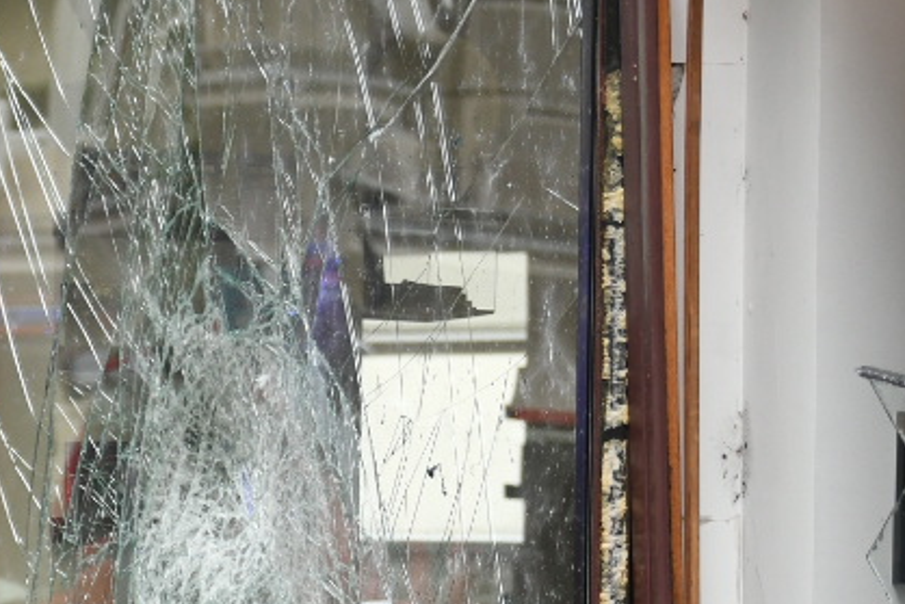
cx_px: -734
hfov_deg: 5.0
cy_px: 875
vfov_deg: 3.4
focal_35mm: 407
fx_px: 10234
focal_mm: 105
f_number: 2.8
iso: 800
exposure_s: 1/1600
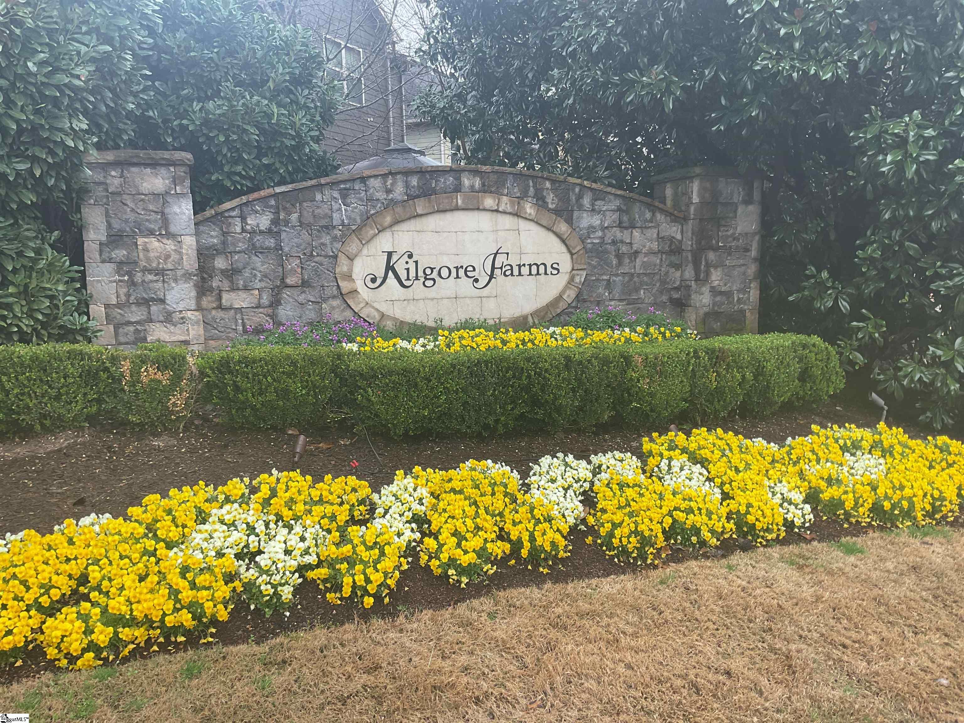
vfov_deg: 48.2
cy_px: 362
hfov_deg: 61.7
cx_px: 482
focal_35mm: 29
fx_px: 808
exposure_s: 1/120
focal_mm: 3
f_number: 1.8
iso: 25
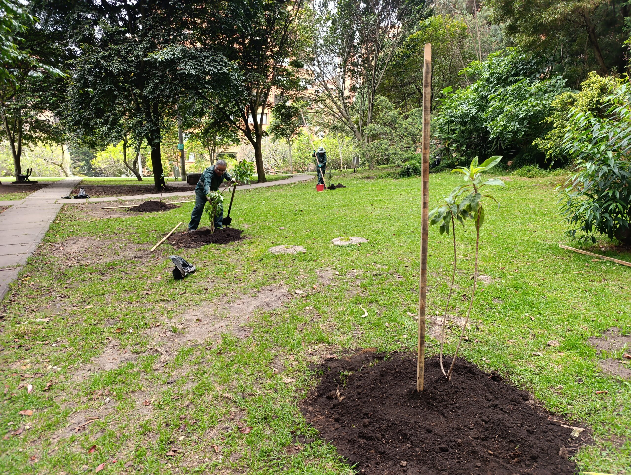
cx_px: 316
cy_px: 238
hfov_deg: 73.8
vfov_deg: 59.0
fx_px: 420
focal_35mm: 23
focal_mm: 6.14
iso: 250
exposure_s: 1/120
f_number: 1.6
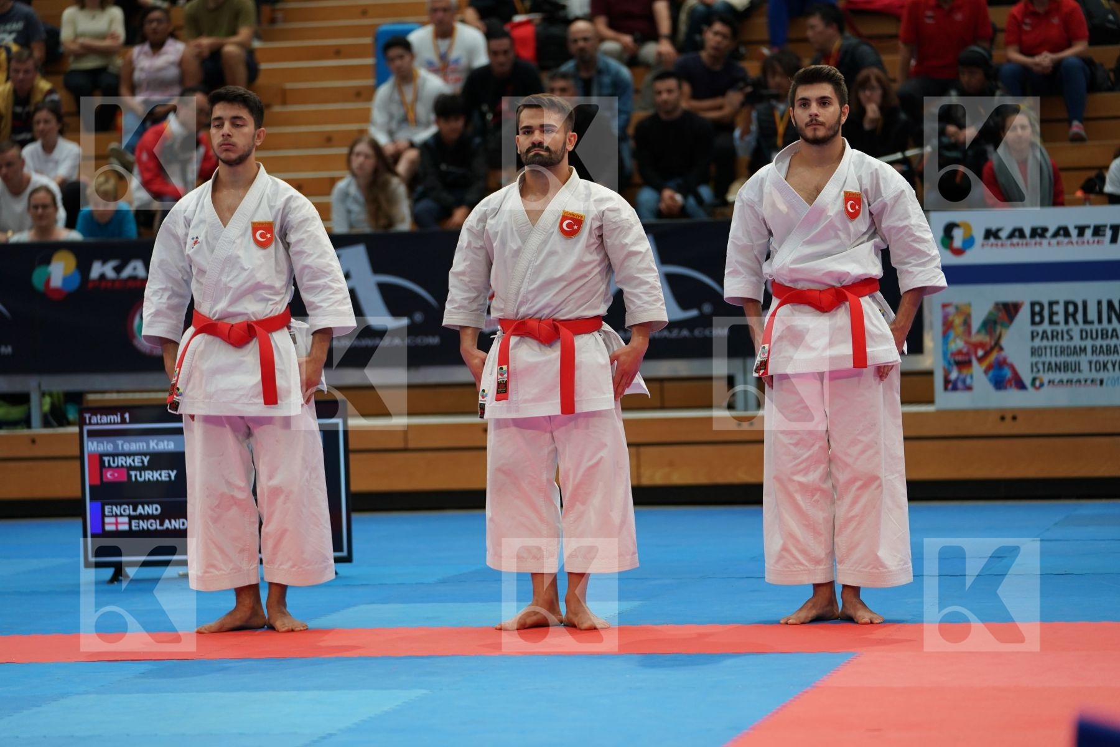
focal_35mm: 123
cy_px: 374
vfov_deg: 11.1
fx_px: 3826
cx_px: 560
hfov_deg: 16.7
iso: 800
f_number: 2.8
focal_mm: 123
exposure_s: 1/500
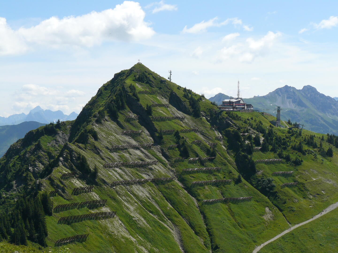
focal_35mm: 79
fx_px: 771
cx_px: 169
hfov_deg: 24.7
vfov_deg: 18.7
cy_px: 126
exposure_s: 1/400
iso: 100
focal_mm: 13.1
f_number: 5.6
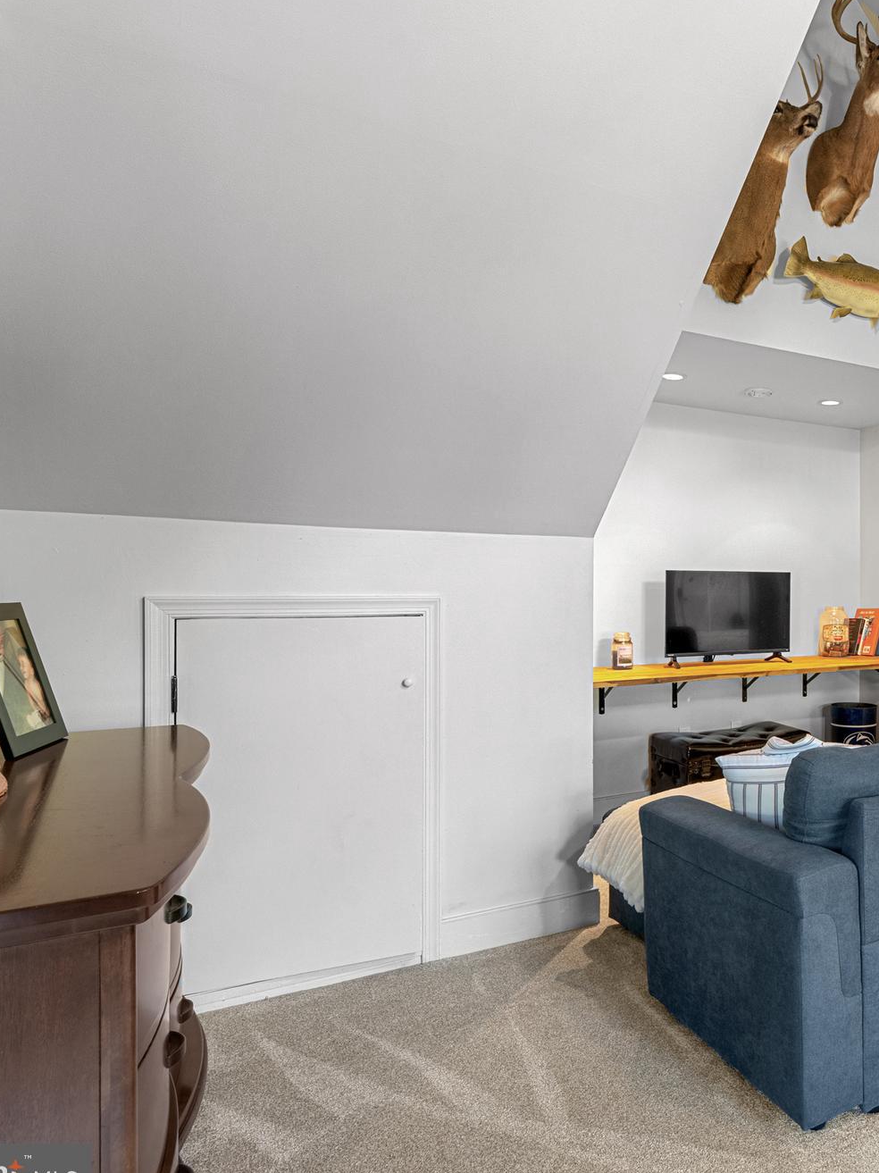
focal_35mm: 24
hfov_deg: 49.8
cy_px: 599
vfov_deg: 71.6
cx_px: 808
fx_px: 813
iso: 400
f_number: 8
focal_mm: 16
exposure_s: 1/2.5
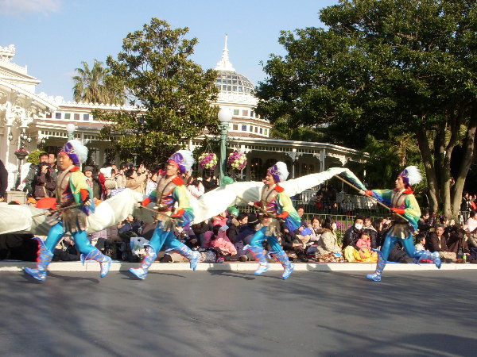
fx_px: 524
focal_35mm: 38
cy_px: 178
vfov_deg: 37.7
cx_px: 238
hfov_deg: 49.0
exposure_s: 1/200
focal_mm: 6.3
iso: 100
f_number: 6.6
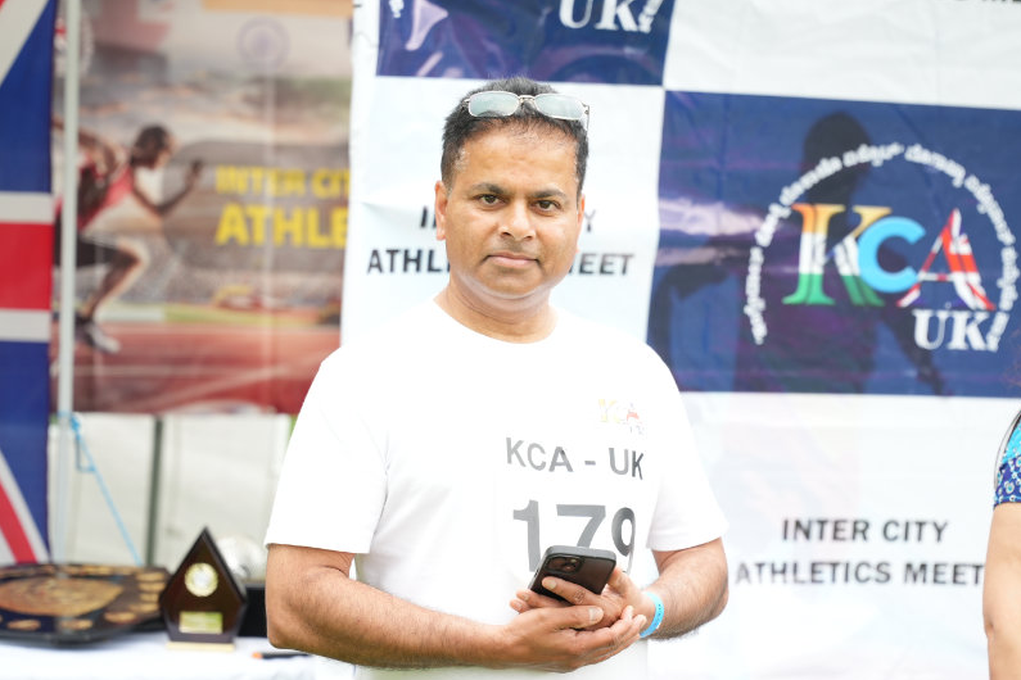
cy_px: 302
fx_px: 2552
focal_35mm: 90
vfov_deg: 15.2
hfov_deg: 22.6
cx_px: 584
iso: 400
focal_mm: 70
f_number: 2.8
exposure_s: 1/500
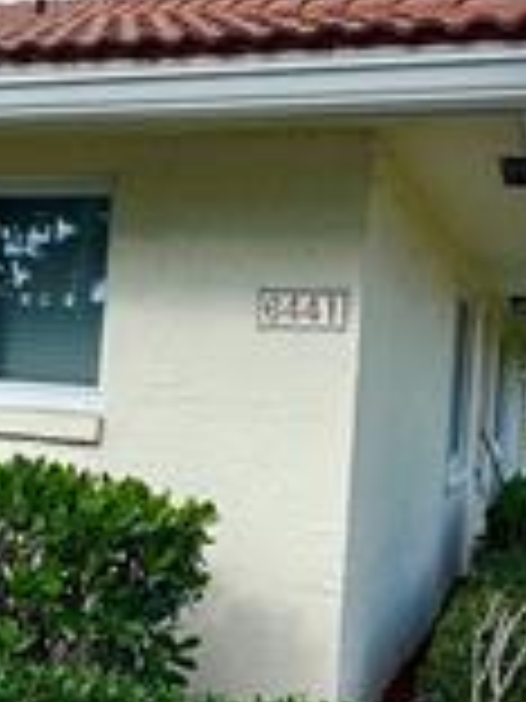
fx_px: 1094
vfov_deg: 35.5
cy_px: 374
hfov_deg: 26.8
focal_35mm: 54
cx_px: 148
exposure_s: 1/1449
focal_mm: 2.22
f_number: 2.2
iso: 50
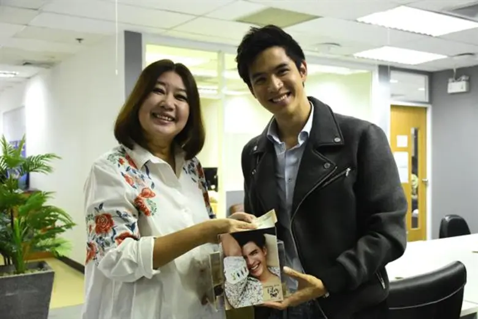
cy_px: 160
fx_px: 518
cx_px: 239
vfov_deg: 34.3
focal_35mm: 39
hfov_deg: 49.5
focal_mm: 26
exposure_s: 1/320
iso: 10000
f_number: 3.8
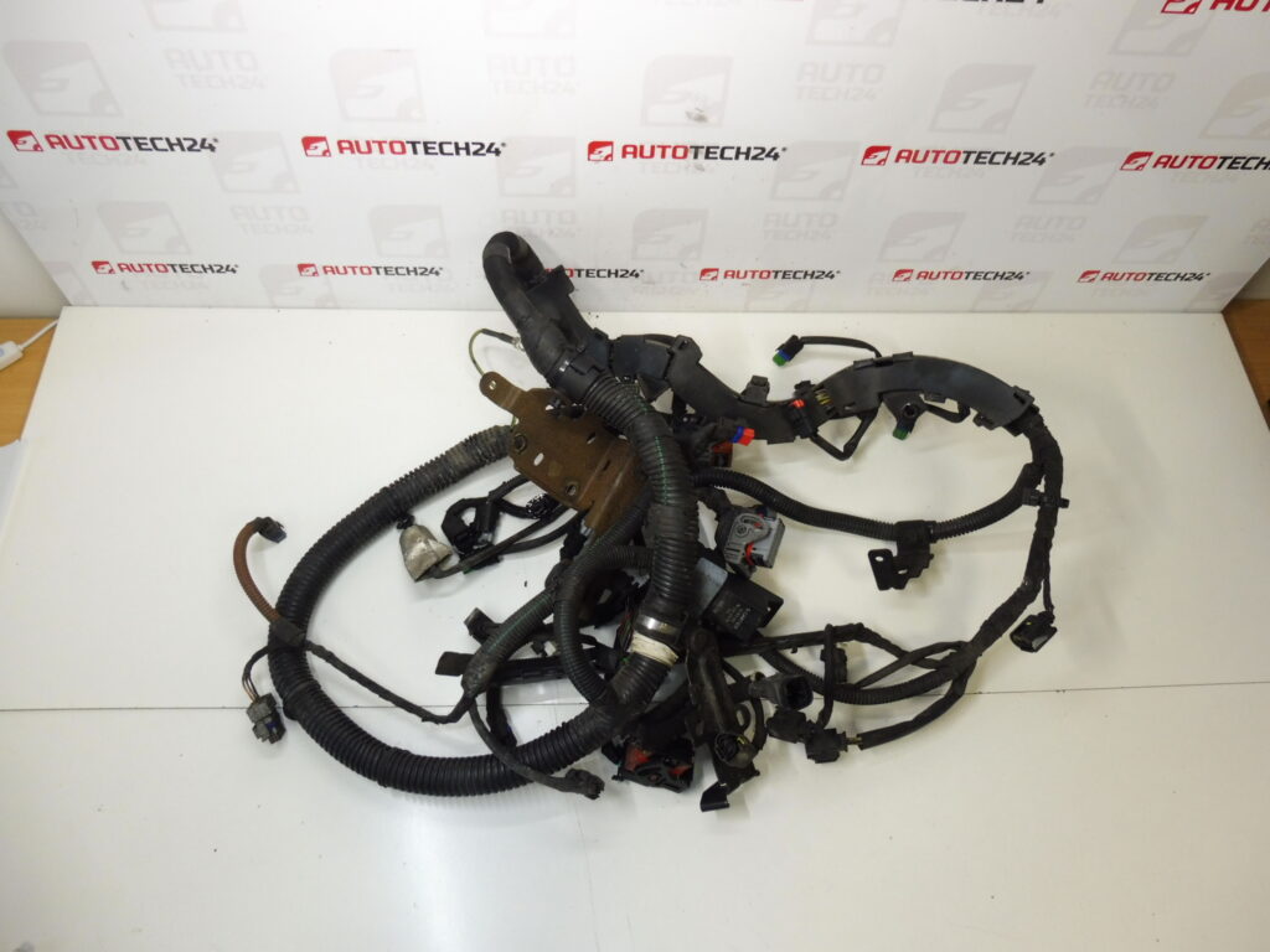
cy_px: 476
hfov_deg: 69.4
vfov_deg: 54.9
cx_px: 635
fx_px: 917
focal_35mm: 25
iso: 200
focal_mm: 4.4
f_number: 3.5
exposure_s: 1/60
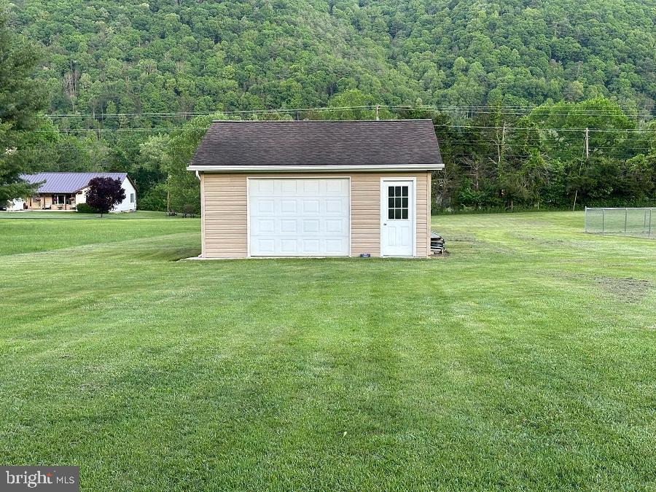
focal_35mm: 48
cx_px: 328
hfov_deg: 39.7
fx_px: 910
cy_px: 246
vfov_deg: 30.3
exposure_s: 1/230
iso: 64
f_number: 1.78
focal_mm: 6.86
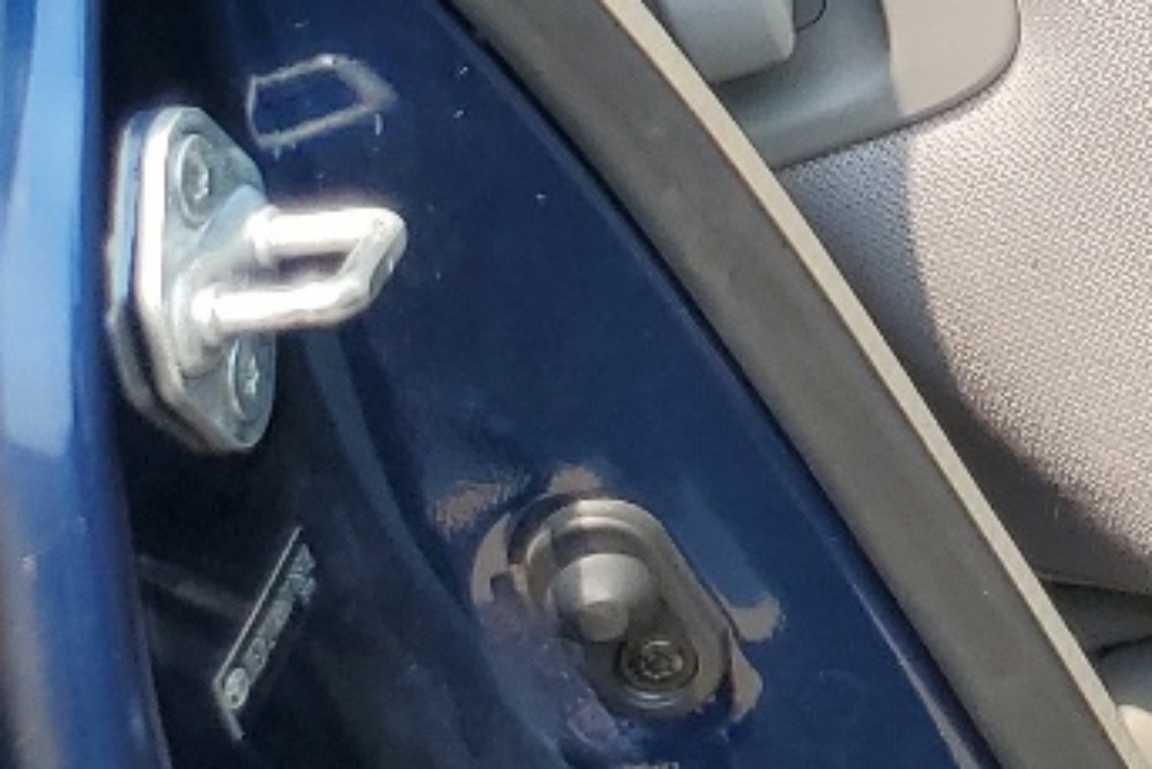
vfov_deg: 10.2
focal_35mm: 126
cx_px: 2029
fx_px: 4033
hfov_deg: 14.4
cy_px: -645
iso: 50
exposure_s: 1/833
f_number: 1.5
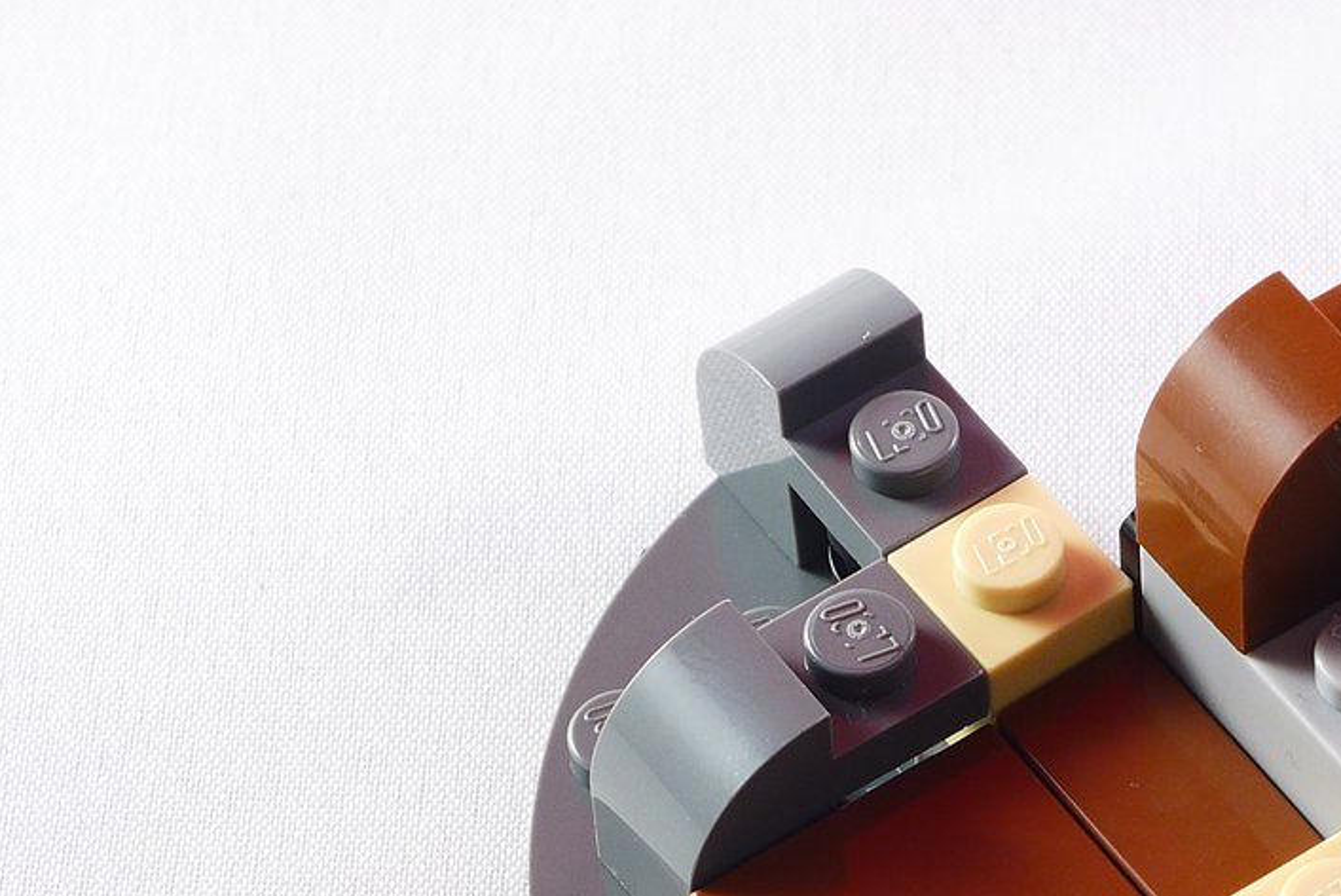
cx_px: 1193
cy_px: 816
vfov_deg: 7.3
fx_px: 6968
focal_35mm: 187
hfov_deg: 10.9
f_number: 4.5
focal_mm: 13.7
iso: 80
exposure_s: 1/2
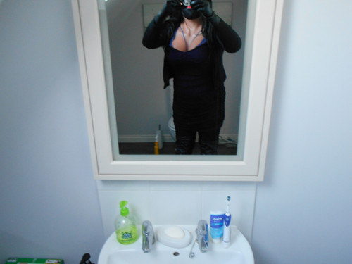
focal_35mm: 30
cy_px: 132
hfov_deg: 60.0
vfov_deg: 46.8
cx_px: 176
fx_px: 305
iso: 400
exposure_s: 1/30
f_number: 3.4
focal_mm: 5.1
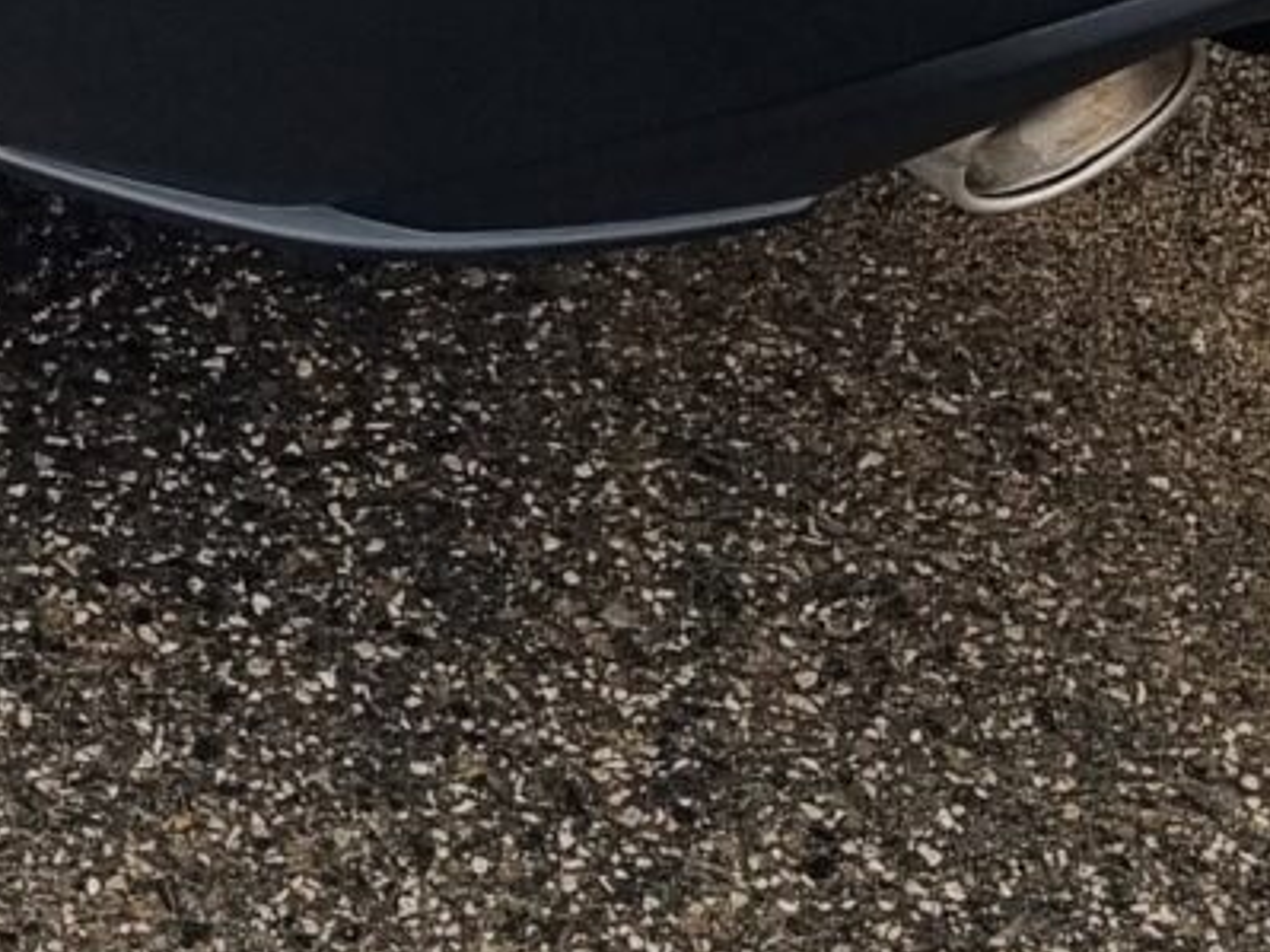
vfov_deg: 7.6
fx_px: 6125
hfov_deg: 11.8
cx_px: 131
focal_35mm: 167
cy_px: -2022
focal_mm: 5.4
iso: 50
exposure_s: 1/366
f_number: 1.8
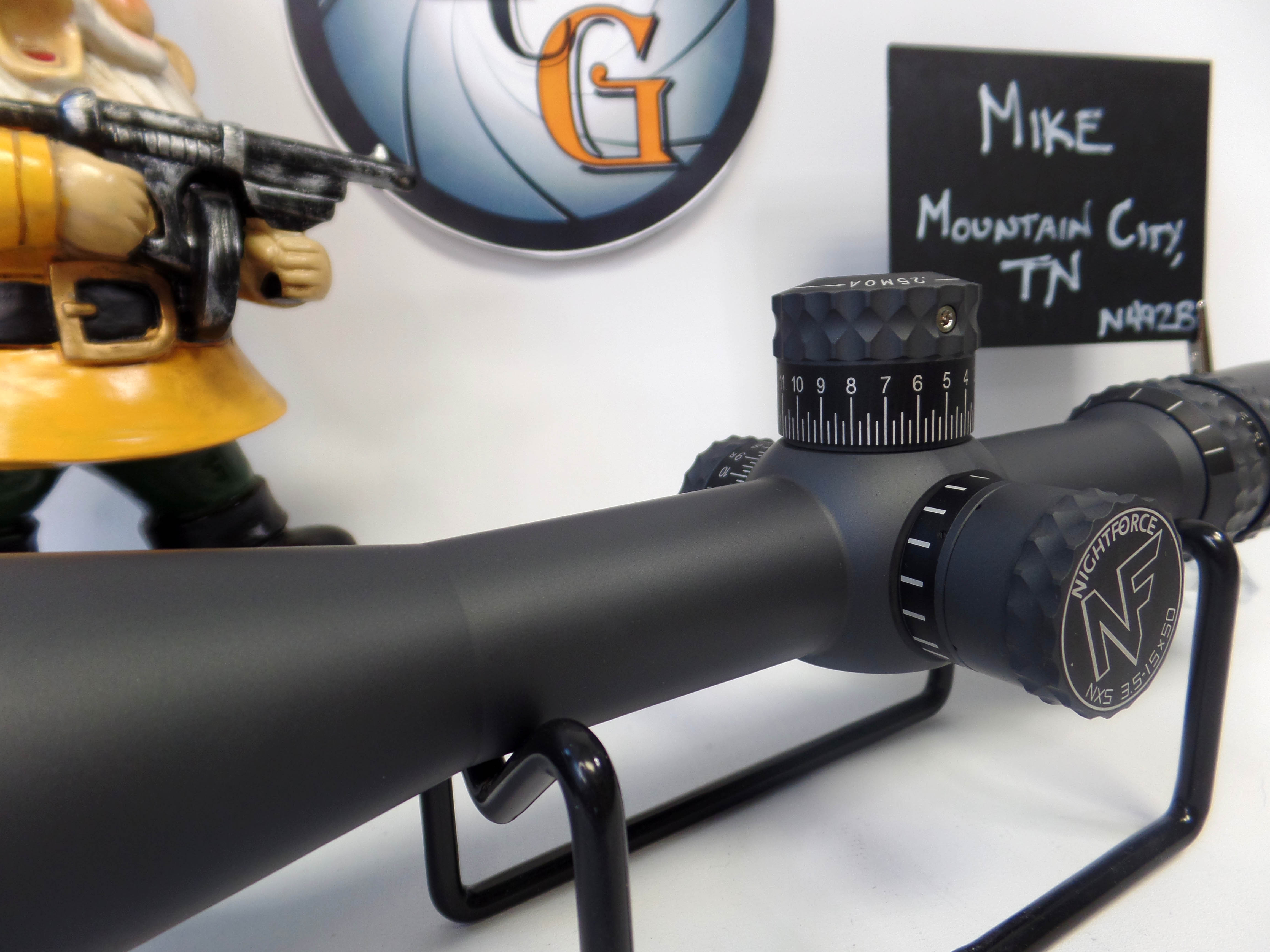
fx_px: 844
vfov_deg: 58.9
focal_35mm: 23
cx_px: 635
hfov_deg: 73.9
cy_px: 476
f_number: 2.8
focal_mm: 4.1
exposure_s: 1/30
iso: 80
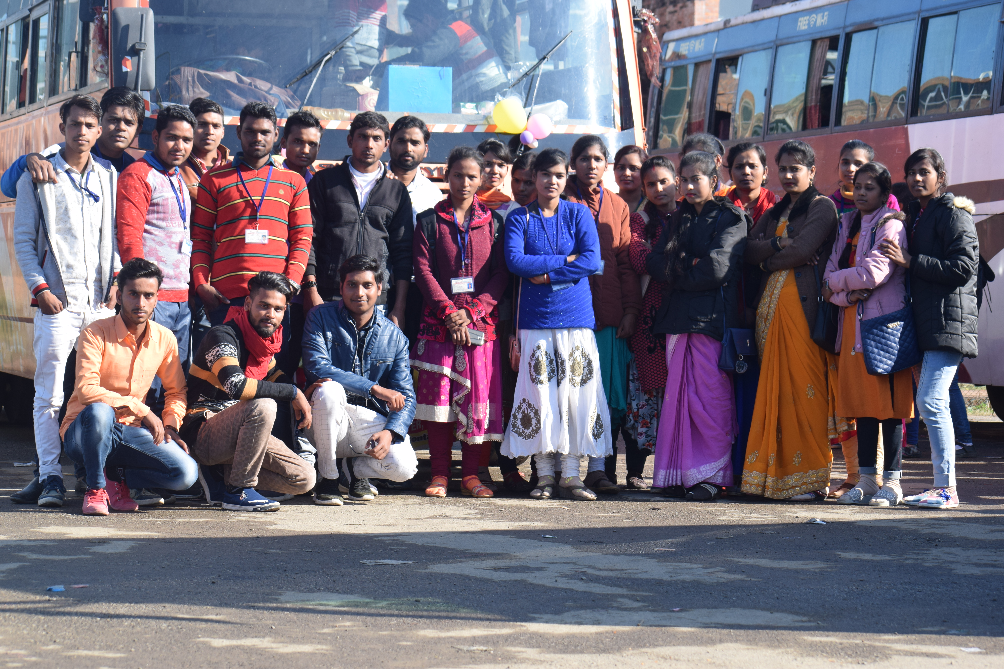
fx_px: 2928
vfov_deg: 13.0
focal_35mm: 105
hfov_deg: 19.5
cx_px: 502
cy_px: 334
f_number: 8
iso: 200
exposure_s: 1/250
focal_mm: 70
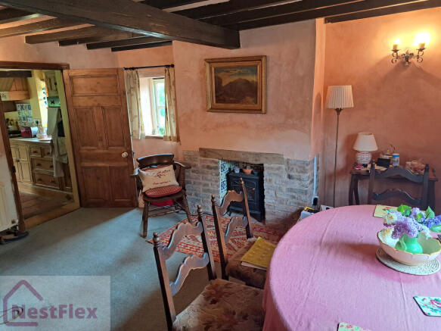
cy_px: 166
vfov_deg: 56.8
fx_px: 306
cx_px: 220
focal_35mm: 24
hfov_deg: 71.6
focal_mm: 5.23
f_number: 1.8
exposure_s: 1/50
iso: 160
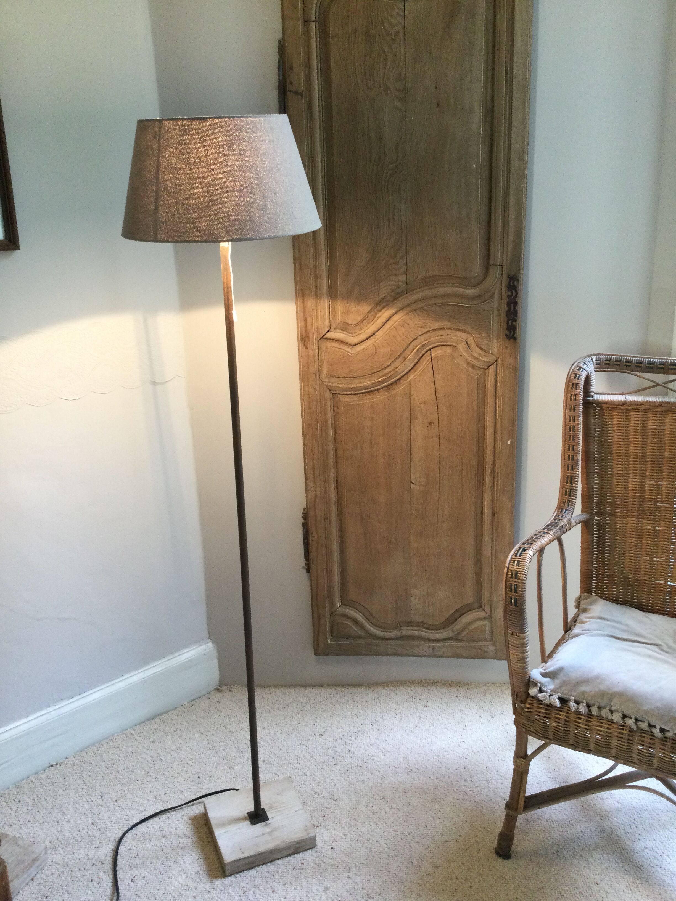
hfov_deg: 45.4
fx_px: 807
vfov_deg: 58.4
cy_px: 450
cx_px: 338
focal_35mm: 31
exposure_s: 1/33
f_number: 2.4
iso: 100
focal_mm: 3.3
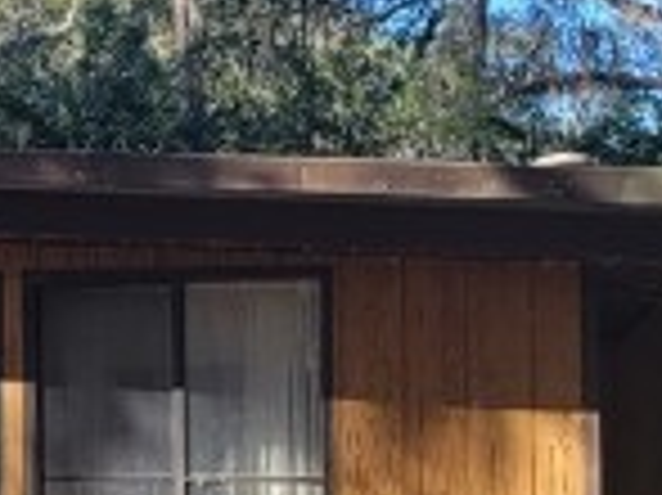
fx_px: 3459
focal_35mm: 181
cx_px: -603
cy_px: 418
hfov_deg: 10.2
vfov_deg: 8.2
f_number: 1.8
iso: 40
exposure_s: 1/767
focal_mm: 5.4
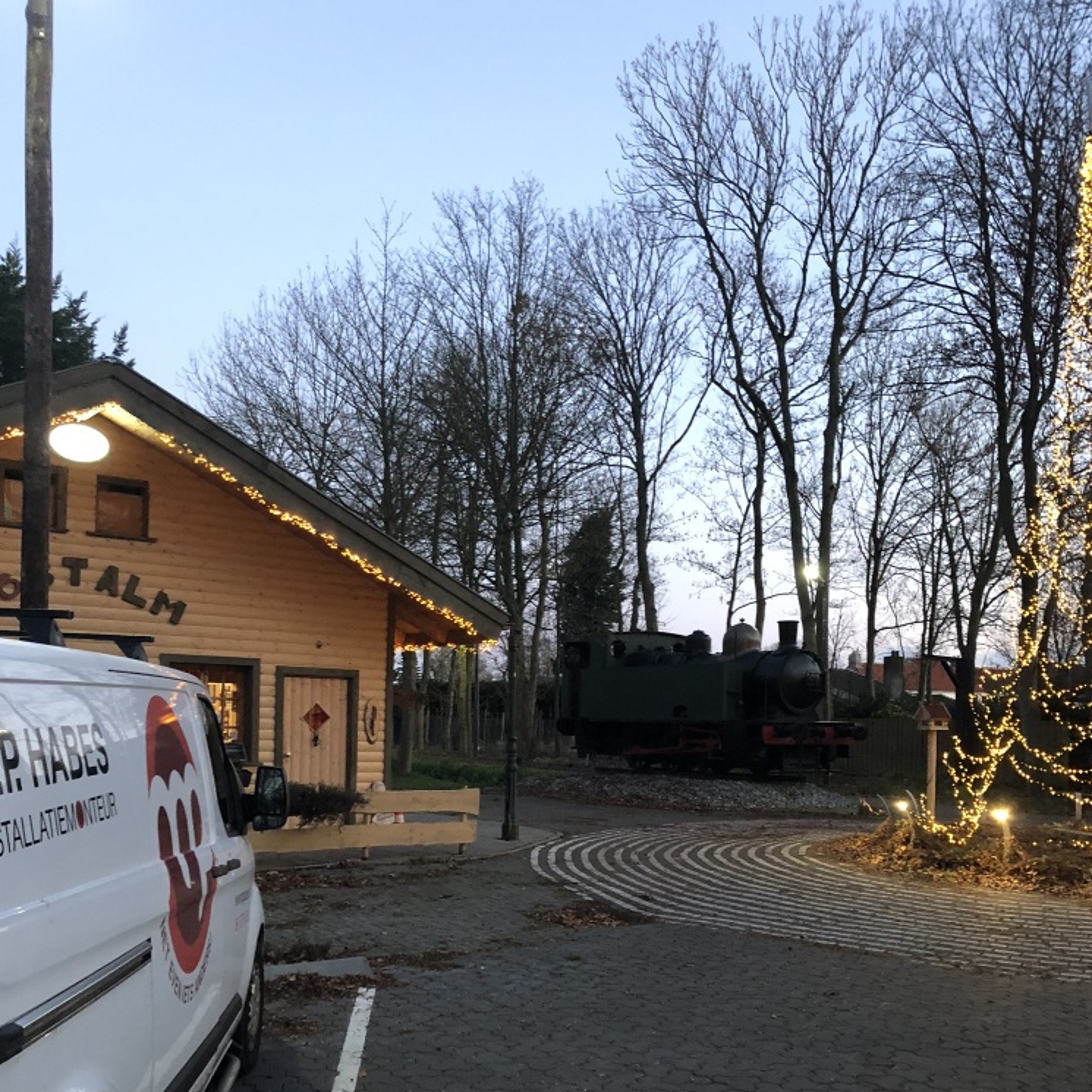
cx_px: 539
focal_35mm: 34
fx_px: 1213
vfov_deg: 47.6
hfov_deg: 48.4
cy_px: 730
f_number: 1.8
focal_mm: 3.99
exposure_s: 1/9
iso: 100
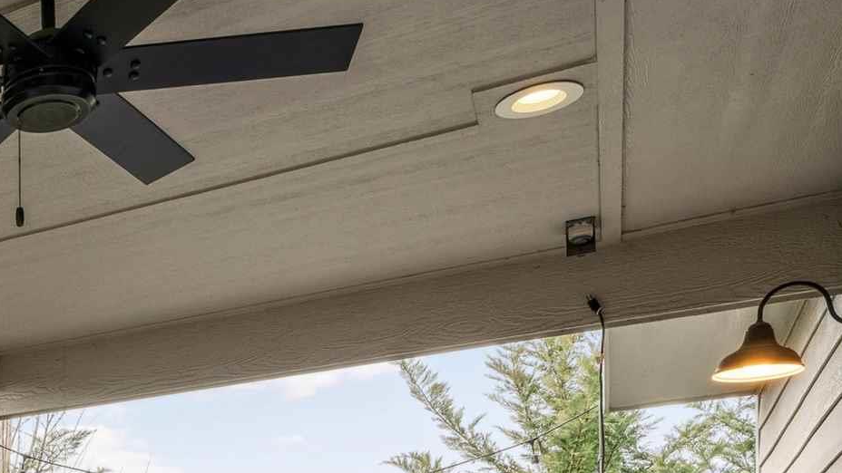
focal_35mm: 55
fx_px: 1223
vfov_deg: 19.2
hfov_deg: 29.6
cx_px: -280
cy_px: 713
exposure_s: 1/20
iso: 400
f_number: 13
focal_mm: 15.8
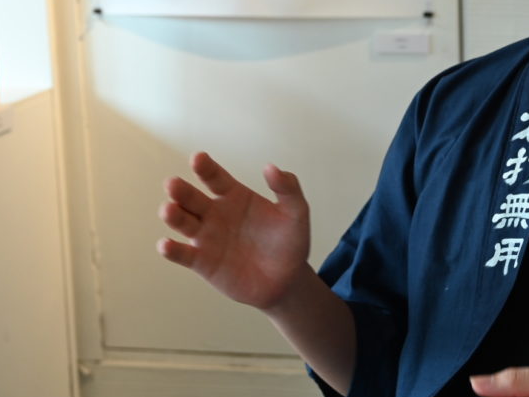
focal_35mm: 96
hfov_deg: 19.7
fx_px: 1467
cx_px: 563
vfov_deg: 15.4
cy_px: 124
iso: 720
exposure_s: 1/60
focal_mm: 44
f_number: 5
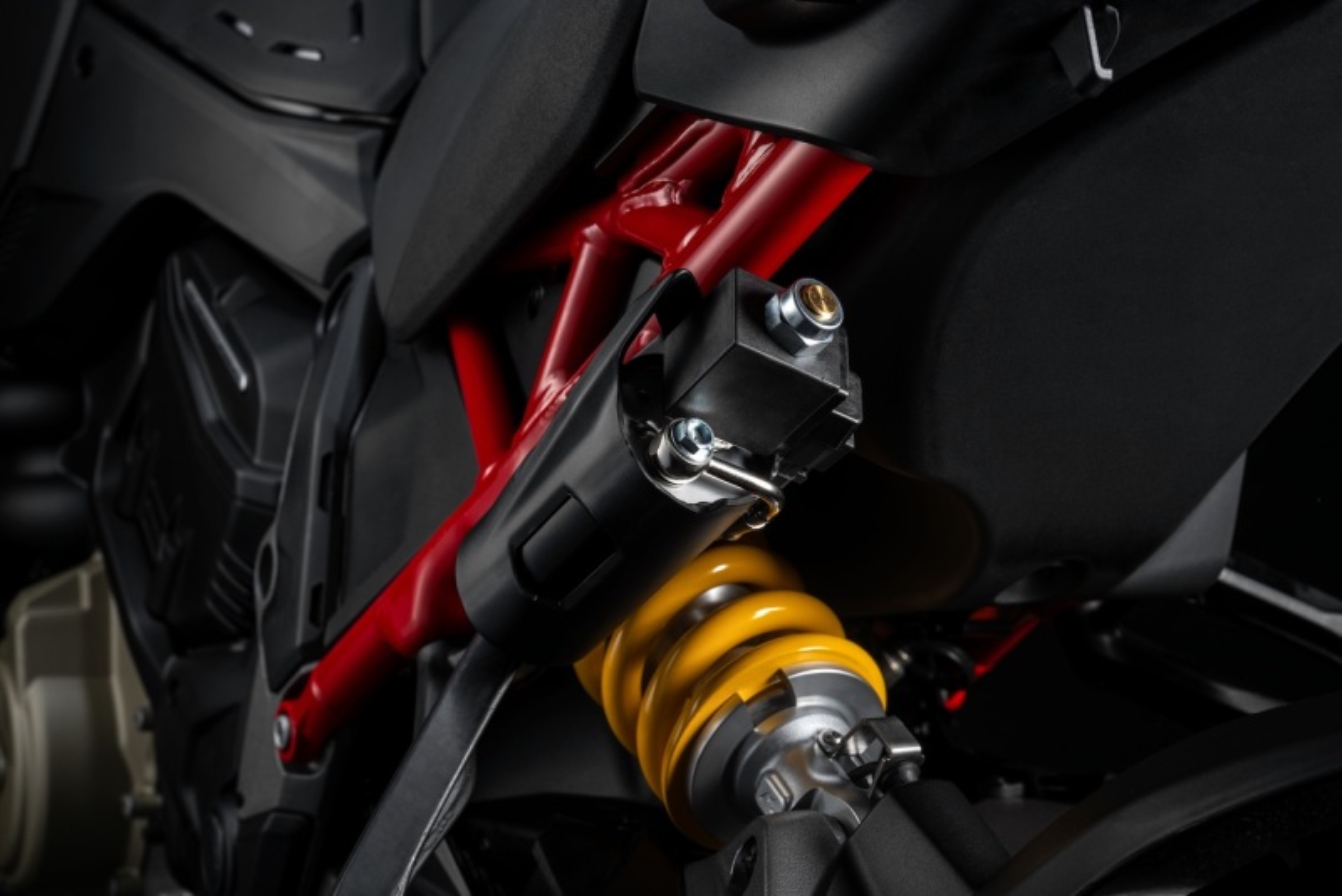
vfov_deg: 22.6
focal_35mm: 60
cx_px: 671
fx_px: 2237
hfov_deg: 33.4
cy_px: 448
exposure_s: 1/160
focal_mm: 60
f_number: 11
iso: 100
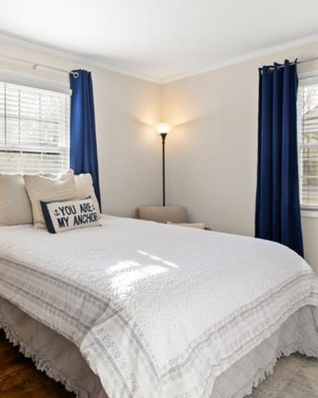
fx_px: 329
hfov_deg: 49.0
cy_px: 178
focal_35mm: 28
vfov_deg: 62.1
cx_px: 71
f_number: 7.1
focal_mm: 14
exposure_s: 1/10
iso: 320
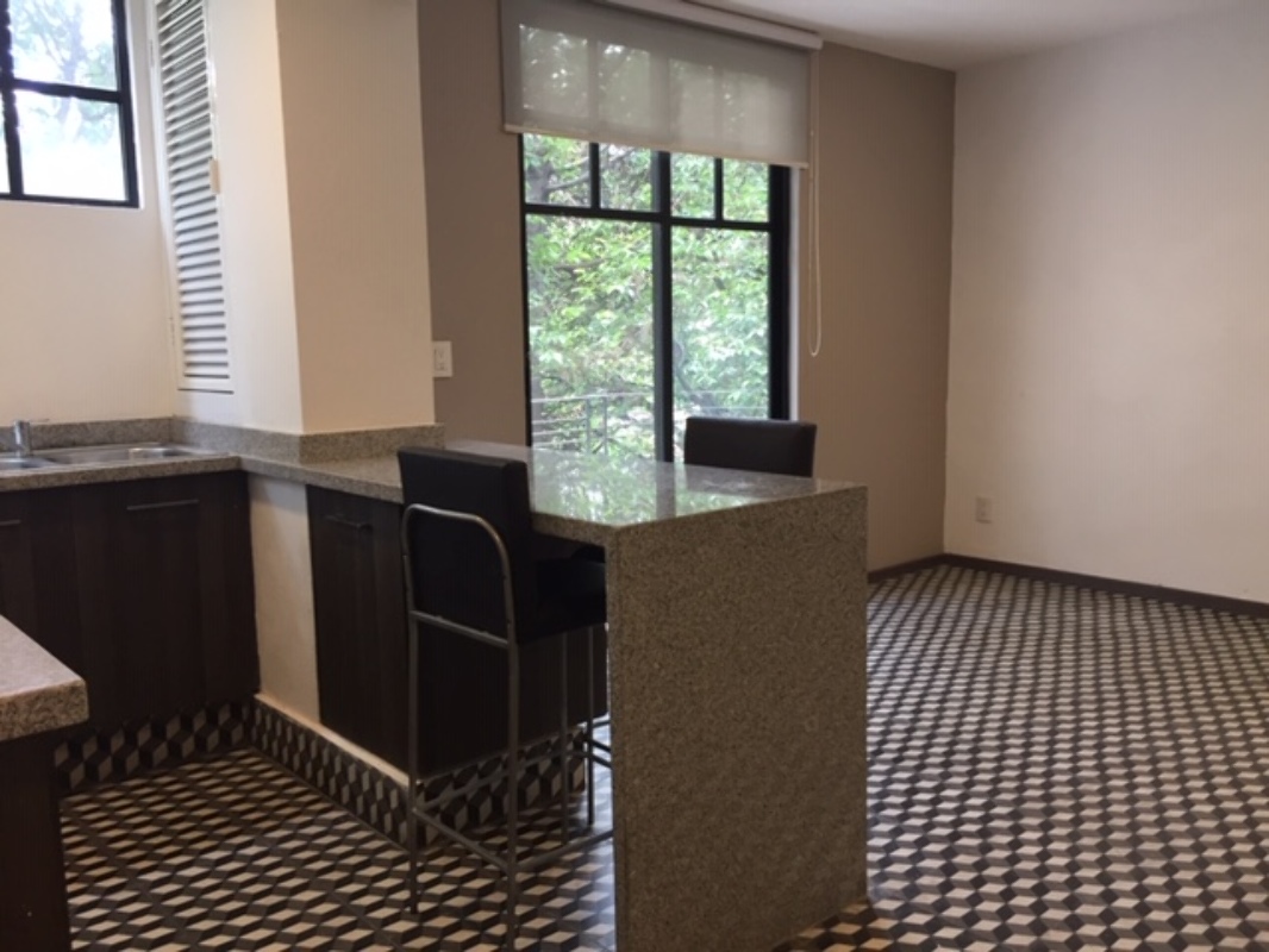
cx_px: 634
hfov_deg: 61.6
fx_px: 1063
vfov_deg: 48.2
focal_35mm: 29
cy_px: 476
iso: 32
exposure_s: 1/30
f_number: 2.2
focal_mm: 4.15
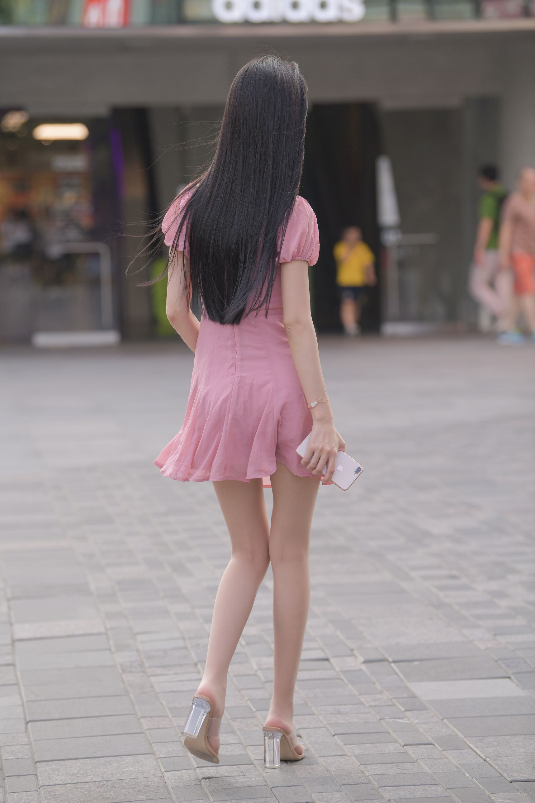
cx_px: 268
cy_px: 402
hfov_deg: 11.2
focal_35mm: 122
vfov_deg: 16.8
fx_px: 2720
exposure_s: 1/800
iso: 280
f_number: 3.5
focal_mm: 122
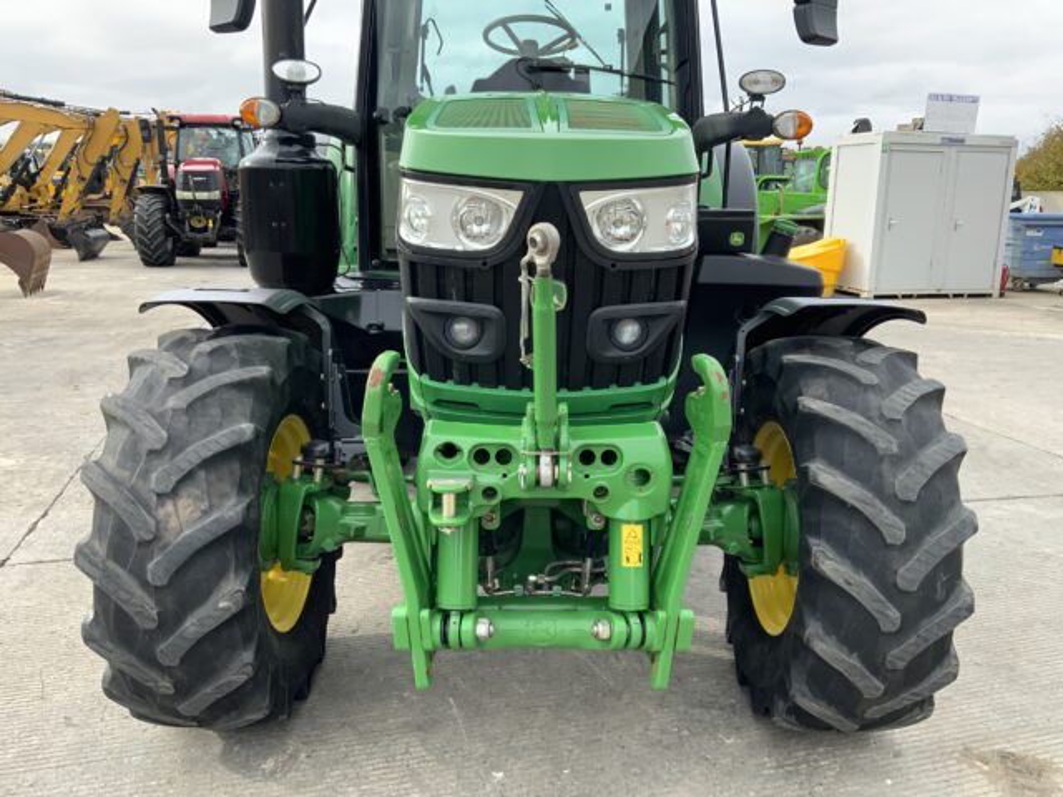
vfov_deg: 48.2
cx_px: 532
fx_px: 891
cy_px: 398
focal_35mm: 29
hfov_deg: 61.7
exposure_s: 1/173
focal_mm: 3
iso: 16
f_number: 1.8
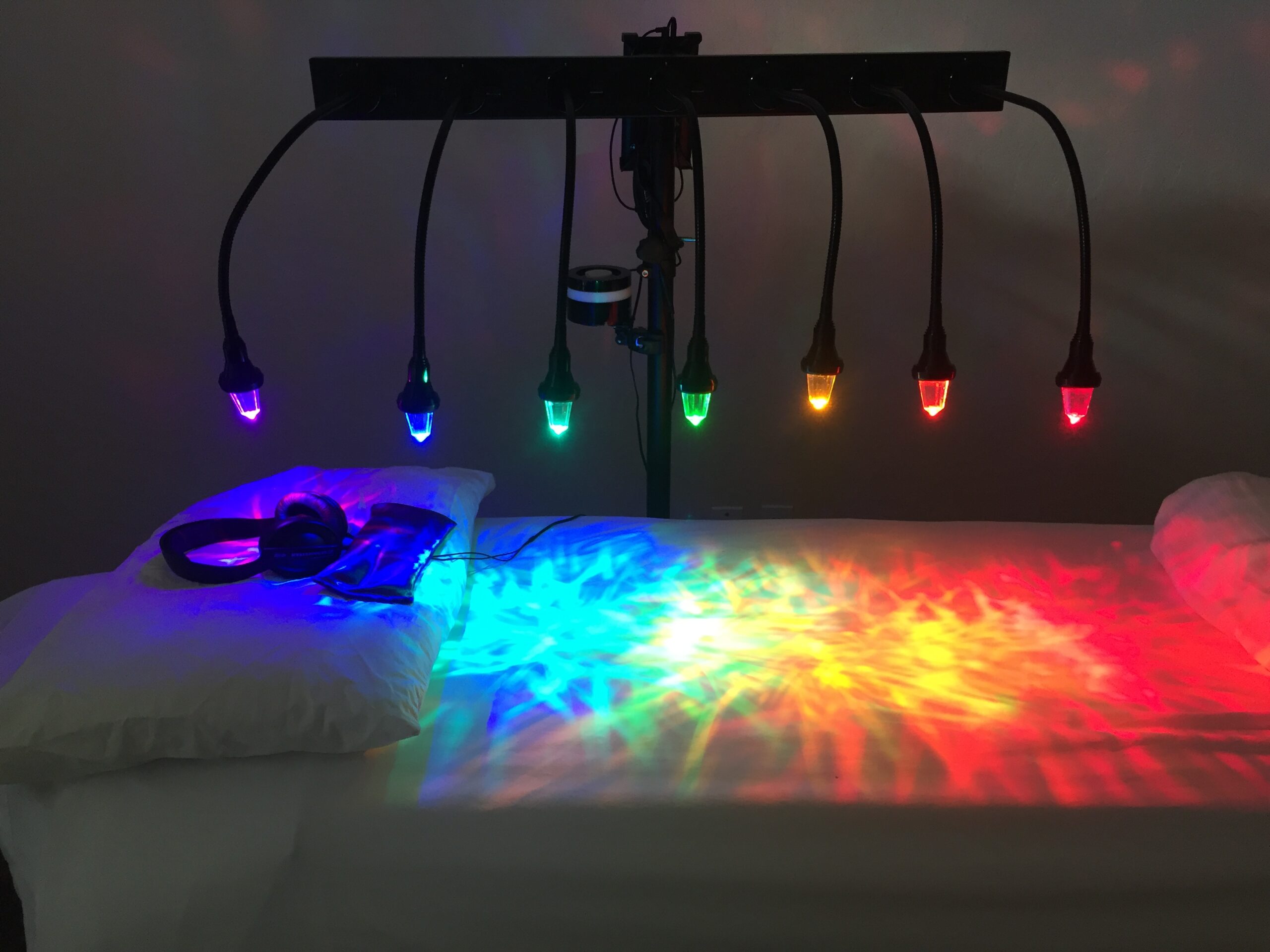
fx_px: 1064
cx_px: 635
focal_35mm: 29
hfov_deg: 61.7
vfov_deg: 48.2
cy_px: 476
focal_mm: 4.15
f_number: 2.2
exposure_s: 1/30
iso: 40
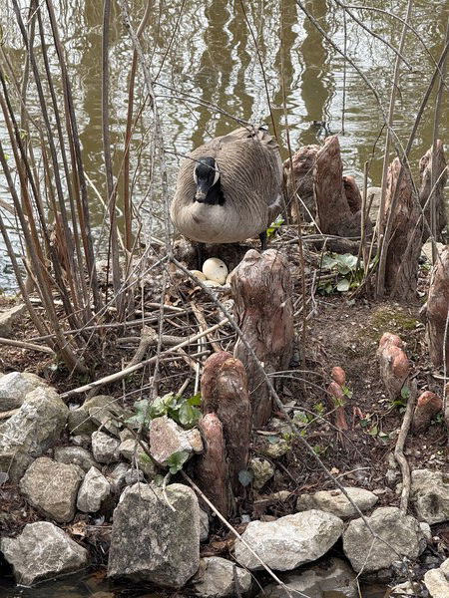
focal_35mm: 120
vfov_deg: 16.4
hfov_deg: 12.3
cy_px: 299
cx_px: 224
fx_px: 2075
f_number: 2.8
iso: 64
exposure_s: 1/307
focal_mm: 15.66
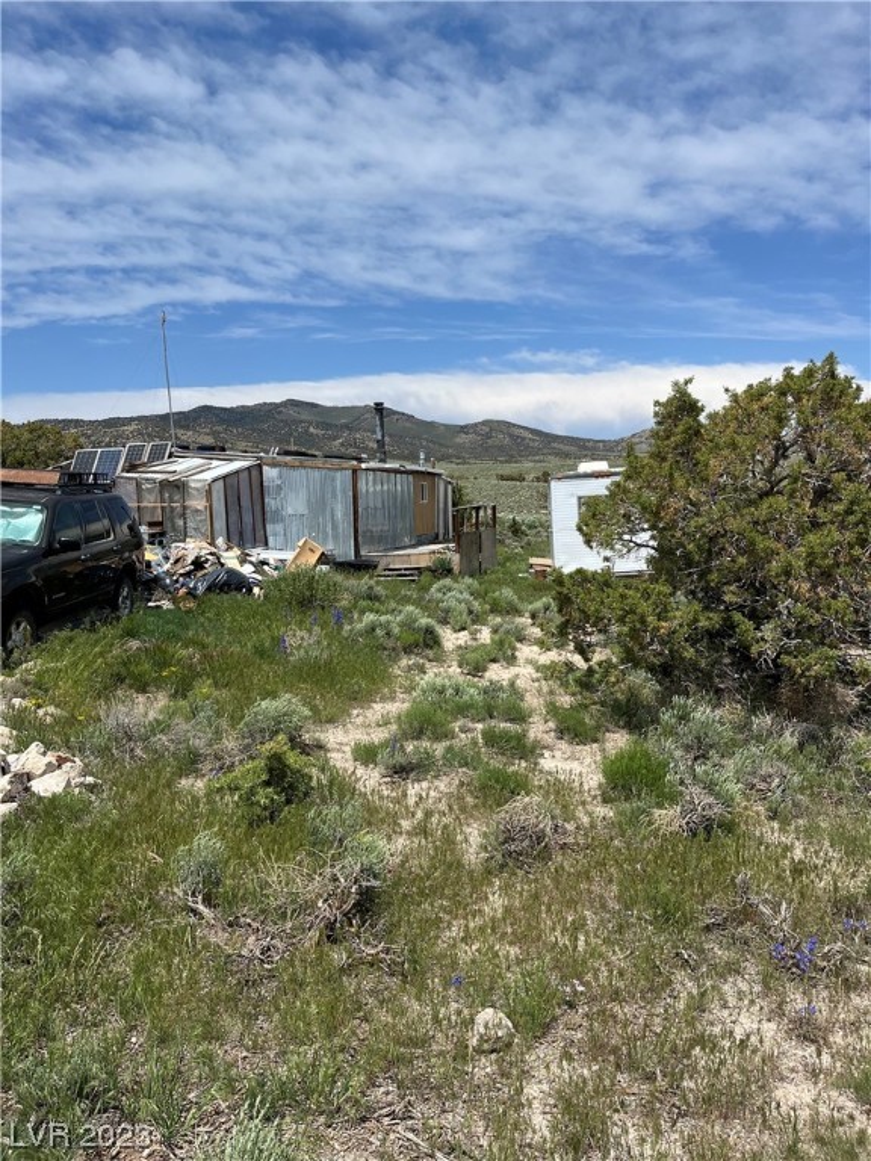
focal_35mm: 26
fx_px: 872
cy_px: 580
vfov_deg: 67.3
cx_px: 436
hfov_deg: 53.1
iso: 50
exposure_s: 1/5848
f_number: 1.6
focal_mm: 5.1
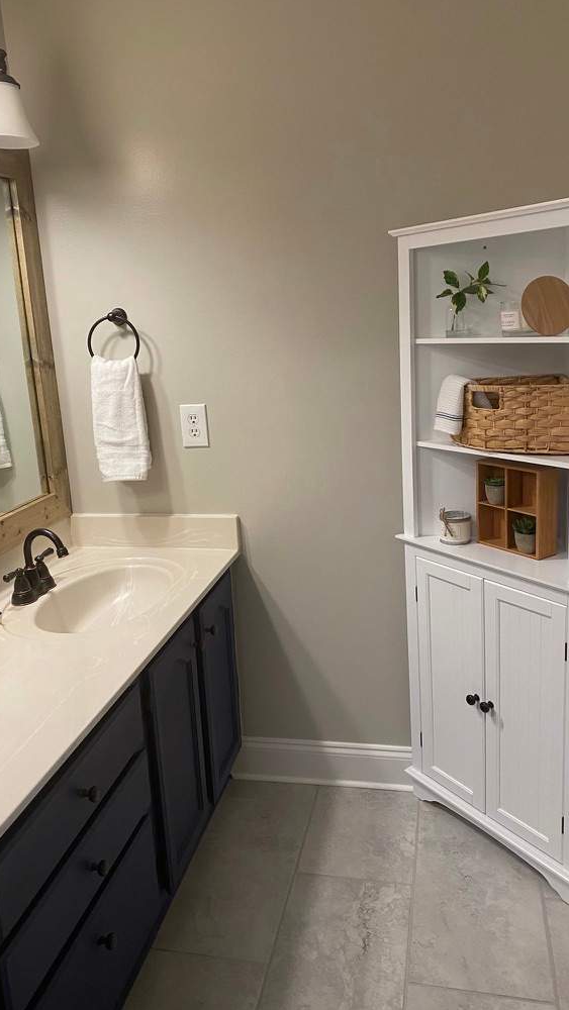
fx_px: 777
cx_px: 263
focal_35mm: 29
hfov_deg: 40.2
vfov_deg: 66.0
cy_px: 495
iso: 125
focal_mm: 4.25
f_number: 1.8
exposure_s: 1/60
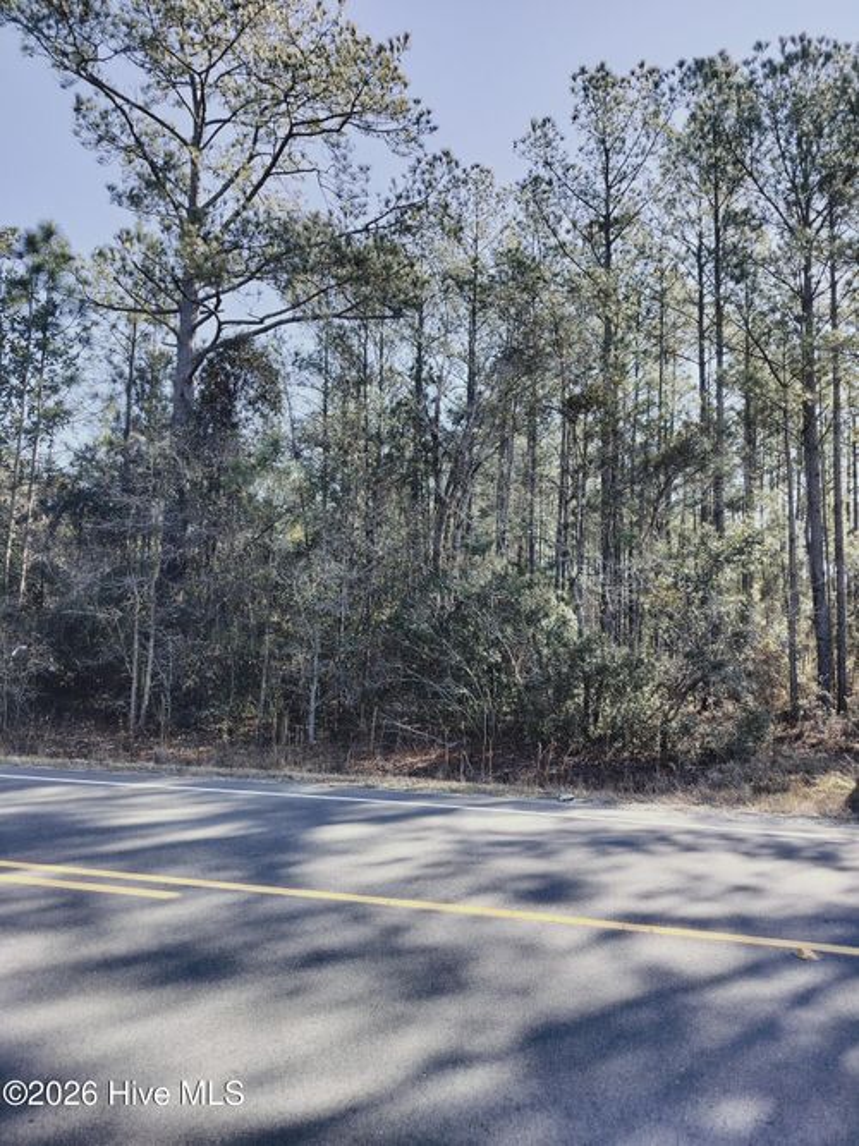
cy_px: 573
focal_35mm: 24
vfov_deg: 71.6
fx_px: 794
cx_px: 430
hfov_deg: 56.8
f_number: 1.7
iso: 50
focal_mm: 5.24
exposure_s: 1/308
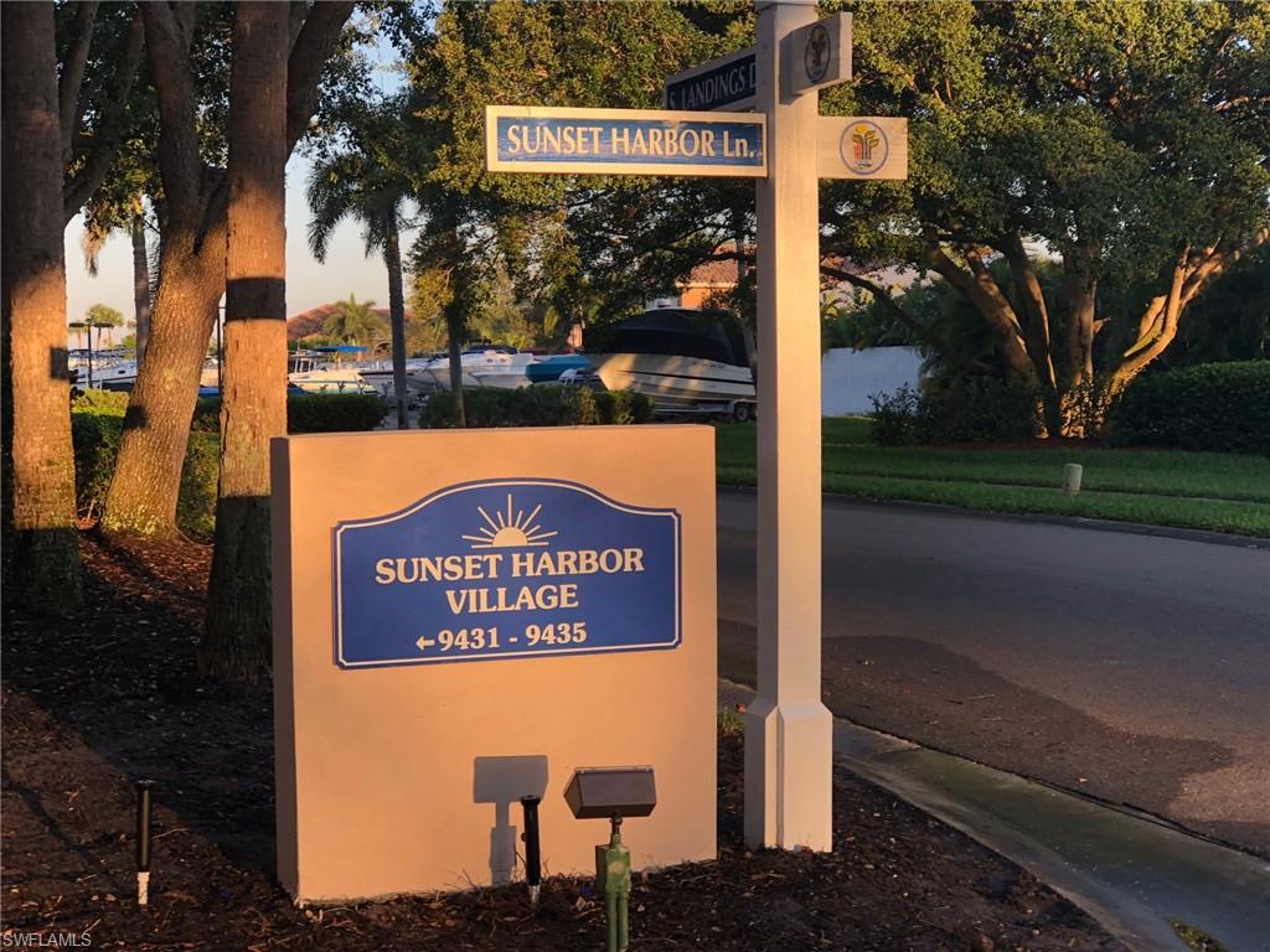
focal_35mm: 57
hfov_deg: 33.8
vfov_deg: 25.7
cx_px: 635
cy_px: 476
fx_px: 2091
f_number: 2.8
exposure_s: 1/134
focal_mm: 6.6
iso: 20
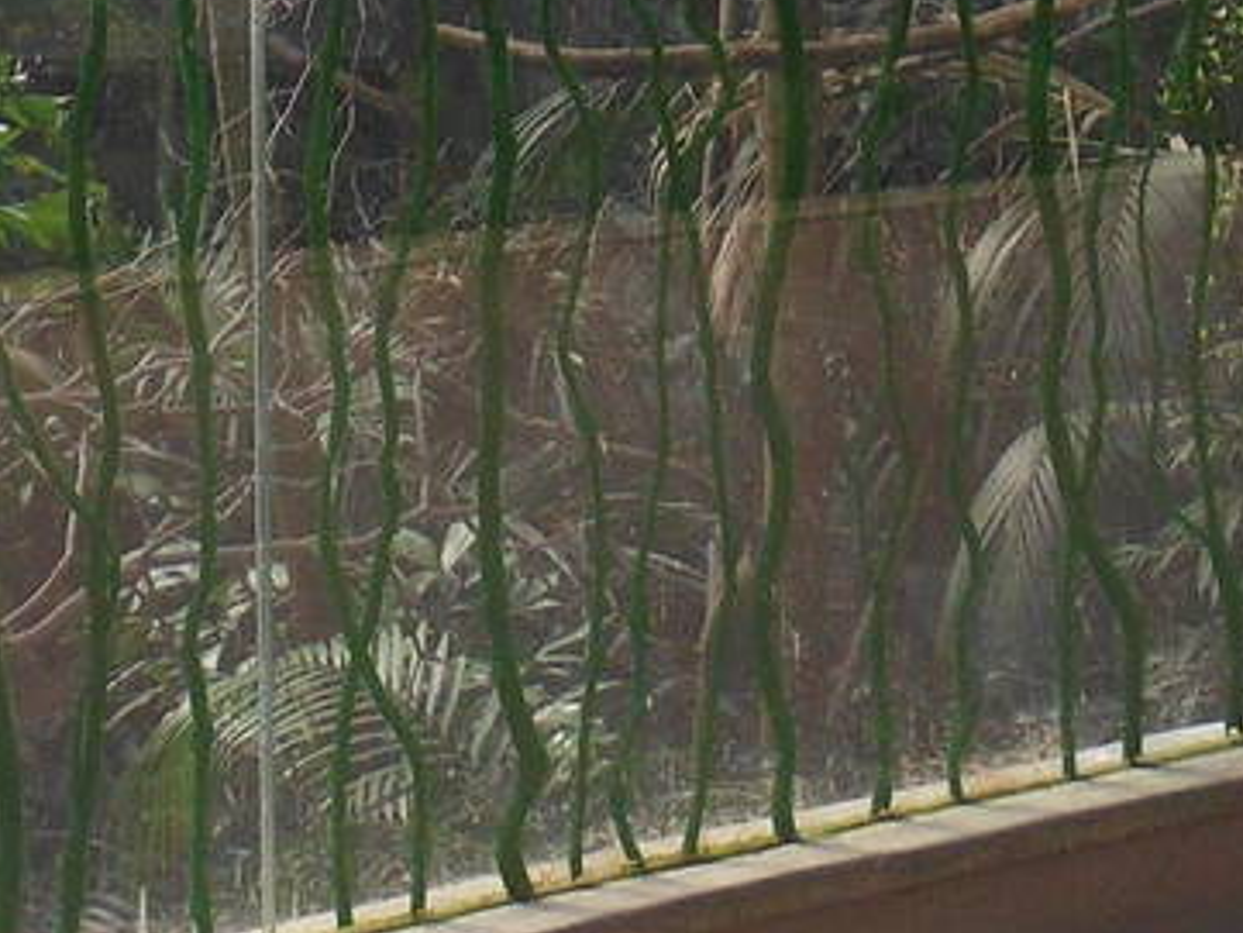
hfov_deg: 15.8
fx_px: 4454
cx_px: 217
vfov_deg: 10.7
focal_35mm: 124
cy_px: -1074
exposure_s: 1/30
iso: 125
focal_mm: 5
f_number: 3.7
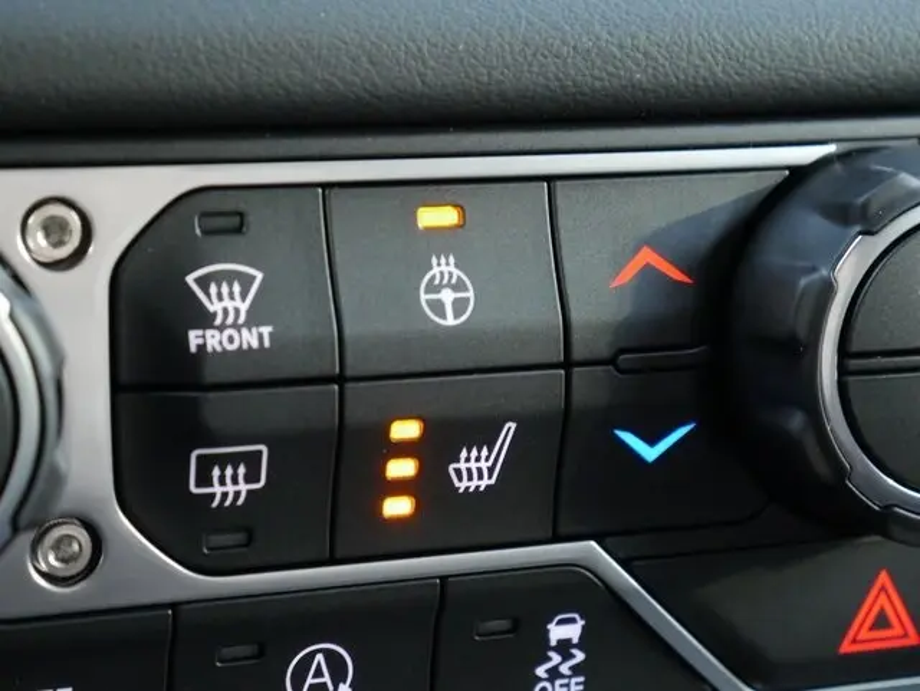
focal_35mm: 84
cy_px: 346
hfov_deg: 23.3
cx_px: 460
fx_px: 2234
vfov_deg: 17.6
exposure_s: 1/10
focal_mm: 42
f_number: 5.6
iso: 3200
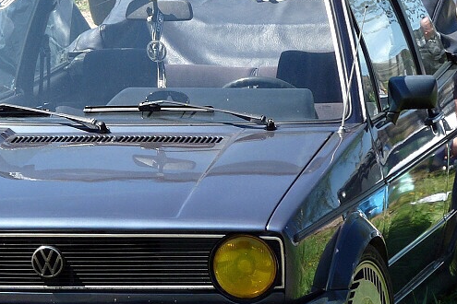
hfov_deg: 5.6
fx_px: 4697
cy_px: 150
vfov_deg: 3.7
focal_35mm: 370
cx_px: 134
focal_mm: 30.5
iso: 100
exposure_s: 1/250
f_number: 5
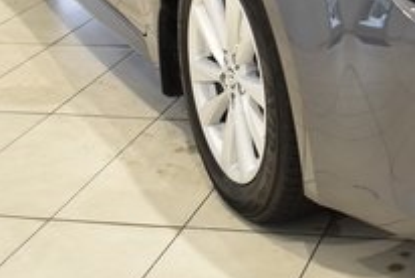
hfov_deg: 20.6
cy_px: -90
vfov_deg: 14.1
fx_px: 1074
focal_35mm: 93
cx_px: 481
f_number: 3.8
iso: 220
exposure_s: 1/30
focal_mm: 20
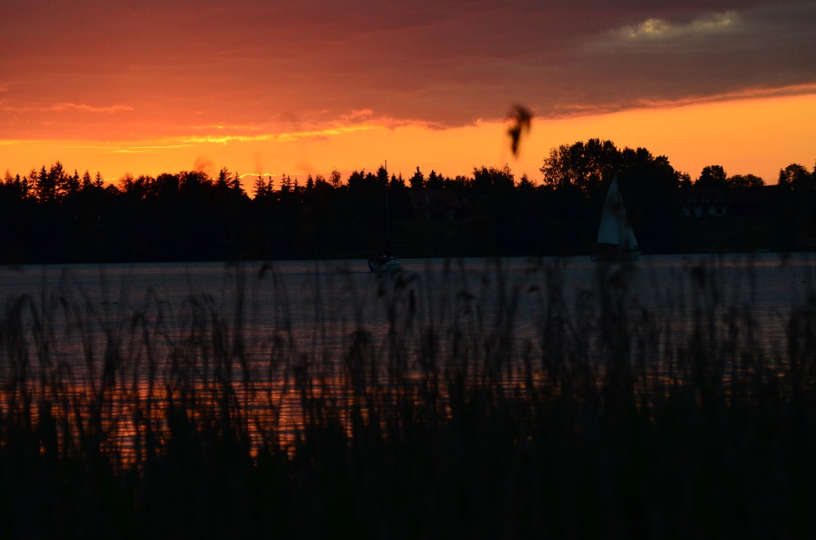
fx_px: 4749
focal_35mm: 210
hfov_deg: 9.8
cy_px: 270
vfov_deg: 6.5
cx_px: 408
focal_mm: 140
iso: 1250
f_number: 4.8
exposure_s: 1/1250
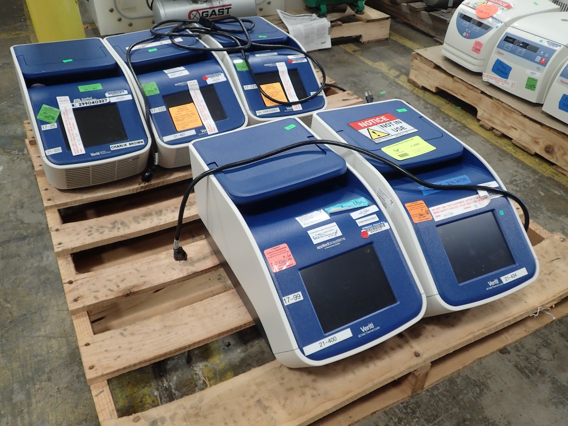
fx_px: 492
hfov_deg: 60.0
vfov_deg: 46.8
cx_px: 284
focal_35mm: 30
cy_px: 213
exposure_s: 1/30
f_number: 2.3
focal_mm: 5.5
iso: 320
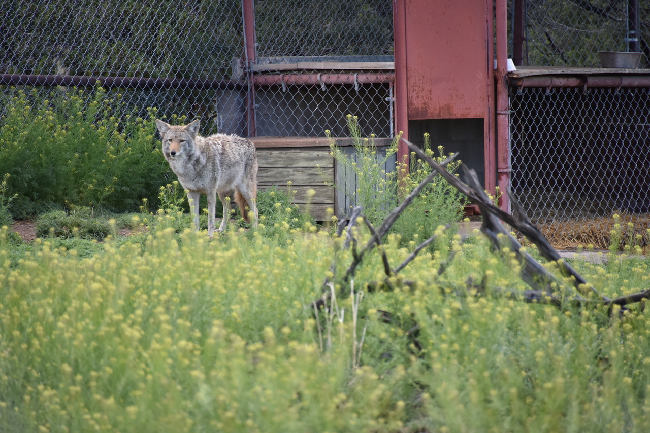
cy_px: 216
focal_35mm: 300
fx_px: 5418
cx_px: 325
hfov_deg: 6.9
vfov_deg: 4.6
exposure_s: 1/640
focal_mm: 300
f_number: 5.6
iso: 720
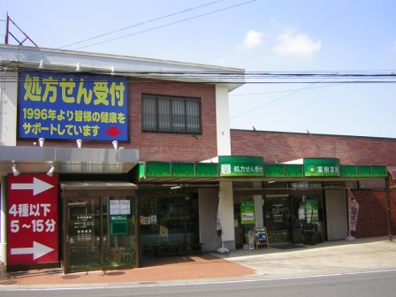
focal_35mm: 36
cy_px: 148
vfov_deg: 39.7
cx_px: 198
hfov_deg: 51.4
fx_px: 412
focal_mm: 4.7
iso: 50
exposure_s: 1/168
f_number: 5.2
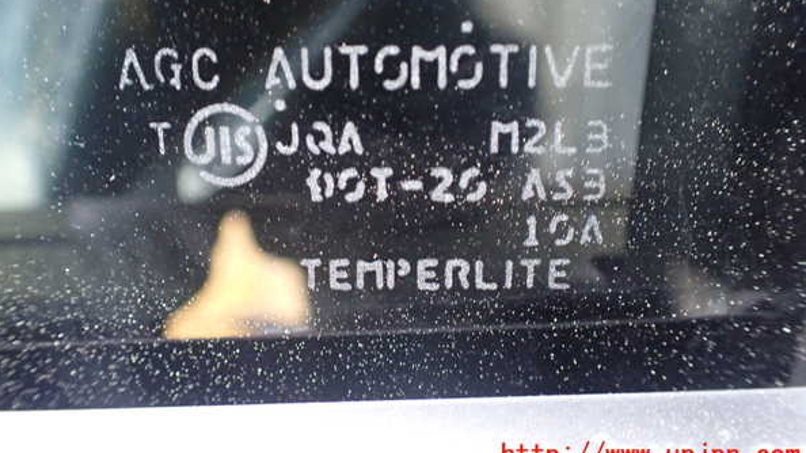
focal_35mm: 33
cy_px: 168
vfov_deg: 35.4
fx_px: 705
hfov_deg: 59.5
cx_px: 400
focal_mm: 5.4
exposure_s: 1/40
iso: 800
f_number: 2.3
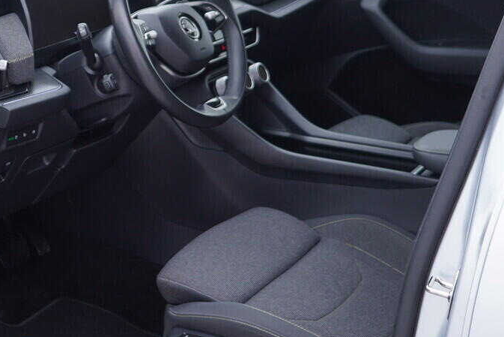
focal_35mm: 77
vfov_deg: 17.7
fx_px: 1078
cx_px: 69
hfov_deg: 25.6
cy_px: 106
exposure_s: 1/40
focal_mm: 24
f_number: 2.8
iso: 125
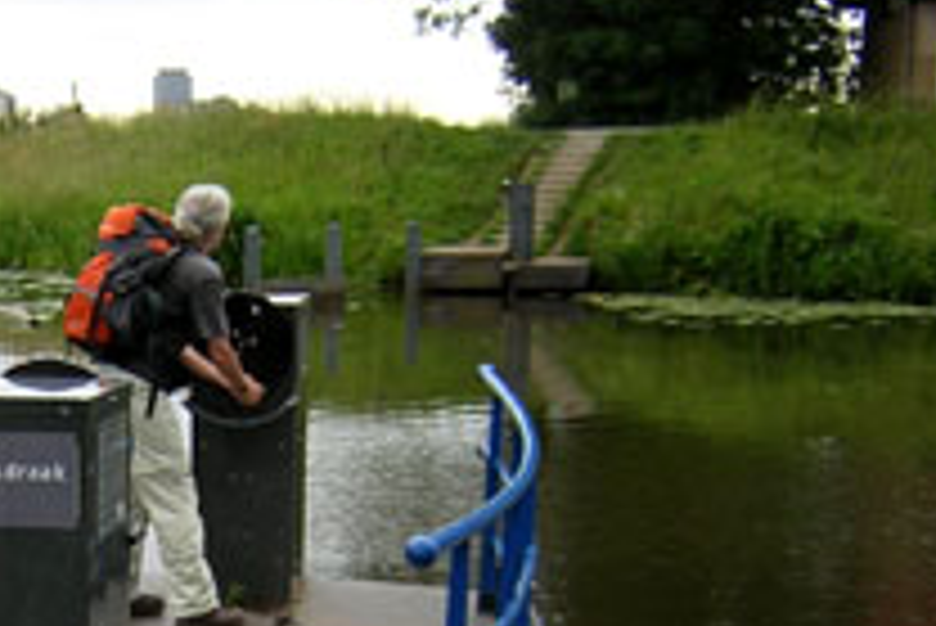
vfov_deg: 16.5
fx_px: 2107
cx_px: 104
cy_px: 621
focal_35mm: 81
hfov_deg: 24.4
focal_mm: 4.7
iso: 100
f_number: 2.6
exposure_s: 1/397
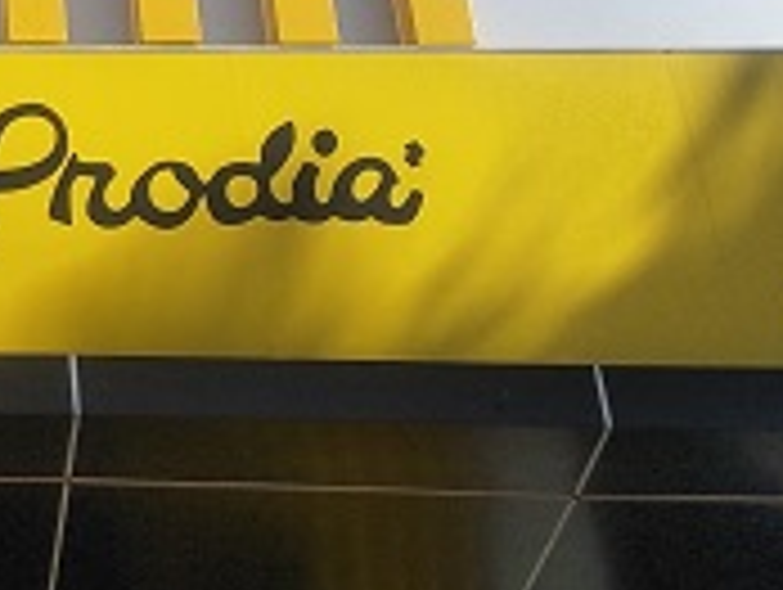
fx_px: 1971
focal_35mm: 87
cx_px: -412
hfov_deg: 19.4
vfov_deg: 15.8
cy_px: -250
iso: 32
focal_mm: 3.46
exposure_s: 1/1197
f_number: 2.2
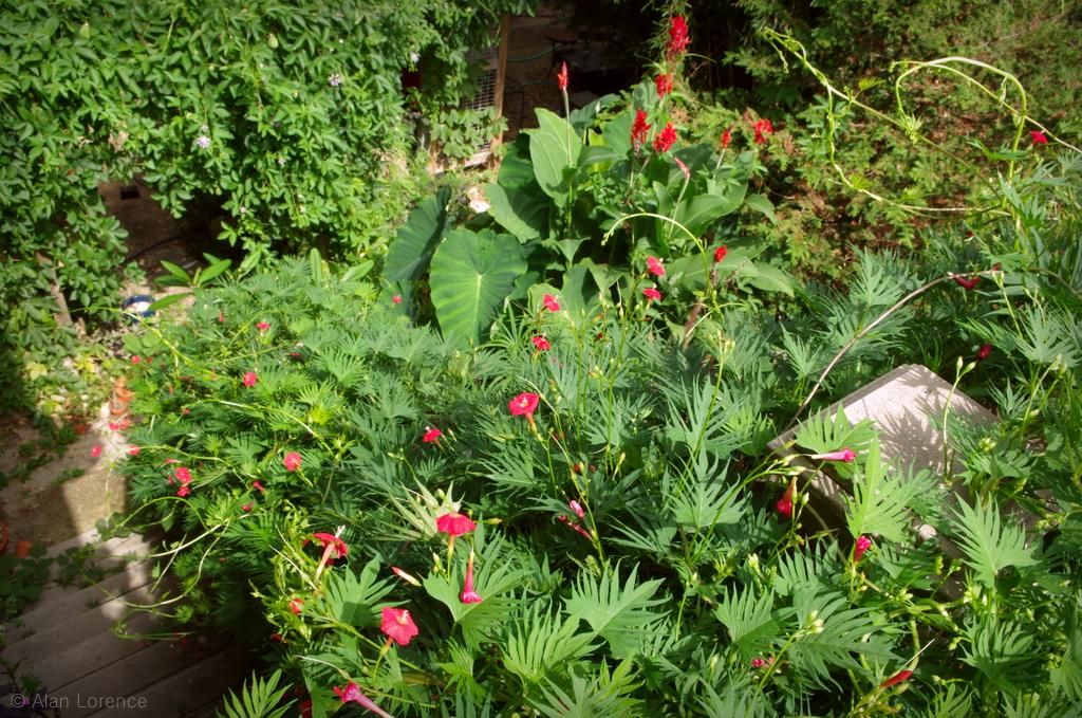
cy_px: 359
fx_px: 900
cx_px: 541
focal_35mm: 30
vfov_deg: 43.5
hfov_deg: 62.0
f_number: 14
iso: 200
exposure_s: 1/50
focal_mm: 20
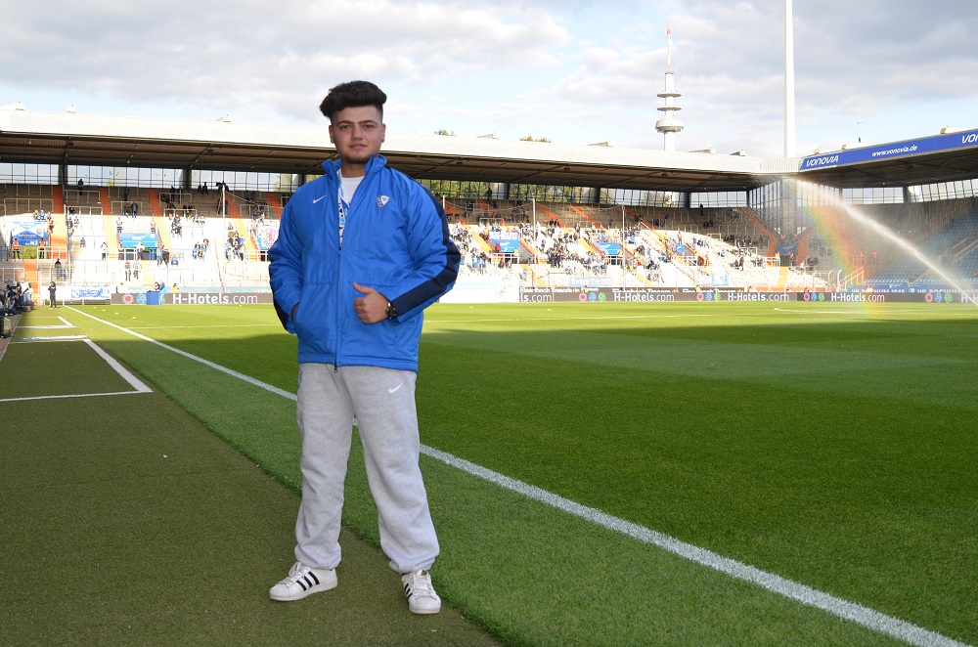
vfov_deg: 36.7
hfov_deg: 53.2
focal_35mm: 36
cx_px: 489
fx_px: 976
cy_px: 324
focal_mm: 24
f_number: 4.8
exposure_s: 1/200
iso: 100
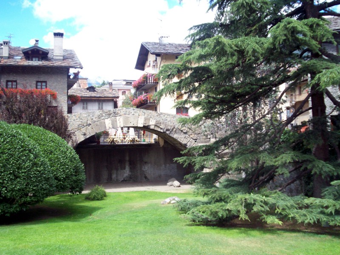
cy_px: 128
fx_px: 354
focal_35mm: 36
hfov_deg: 51.4
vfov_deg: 39.7
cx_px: 170
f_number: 4.5
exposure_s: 1/195
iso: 100
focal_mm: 5.9
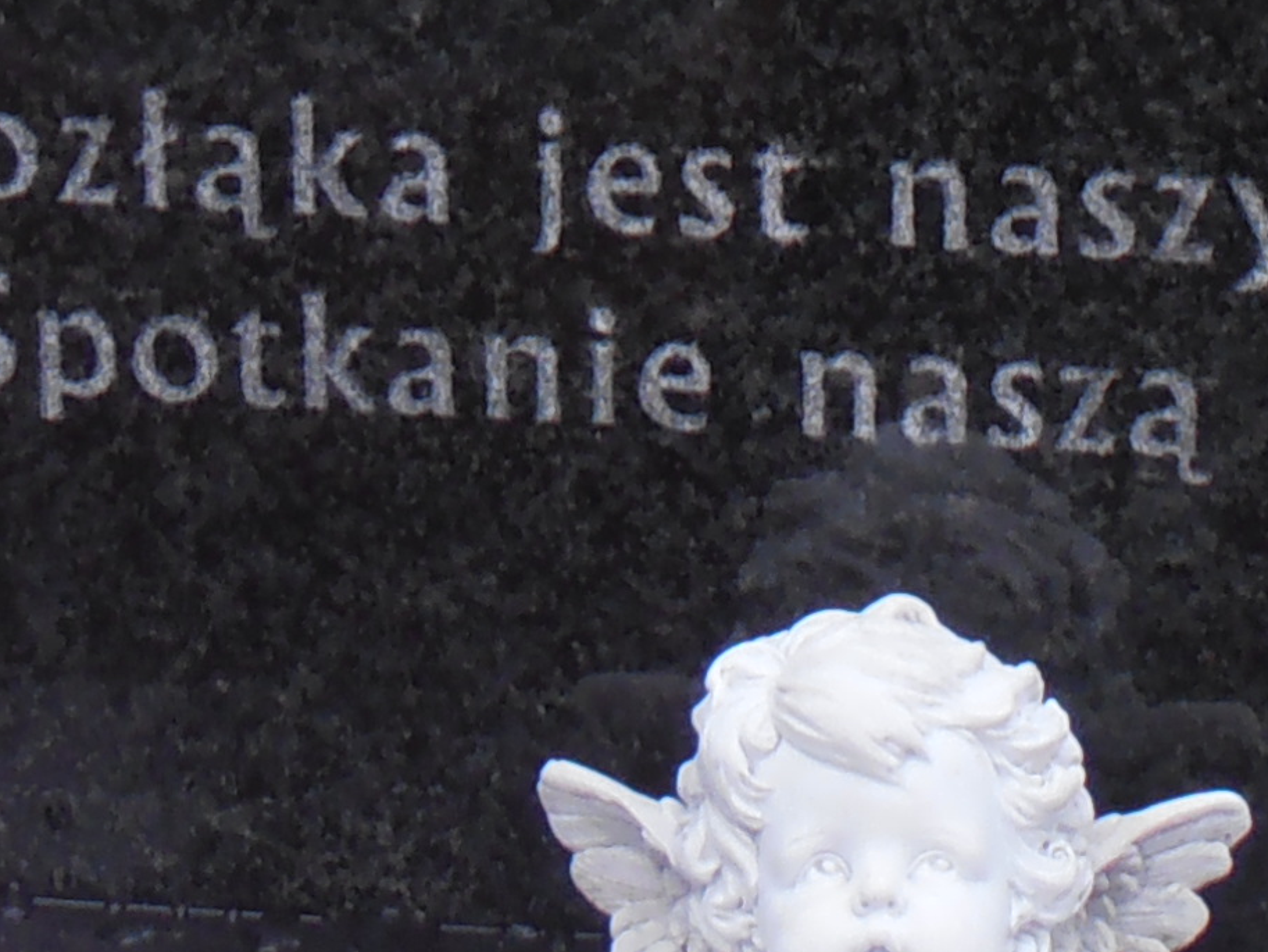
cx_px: 769
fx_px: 11870
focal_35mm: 324
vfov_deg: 4.6
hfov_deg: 6.1
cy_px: -584
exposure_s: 1/50
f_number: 4.8
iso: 80
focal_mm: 12.29
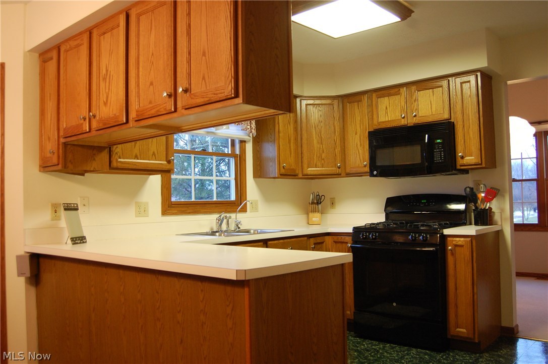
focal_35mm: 30
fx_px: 456
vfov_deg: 43.5
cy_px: 182
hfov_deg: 62.0
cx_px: 274
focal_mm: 20
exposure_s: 1/15
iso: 800
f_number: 3.8
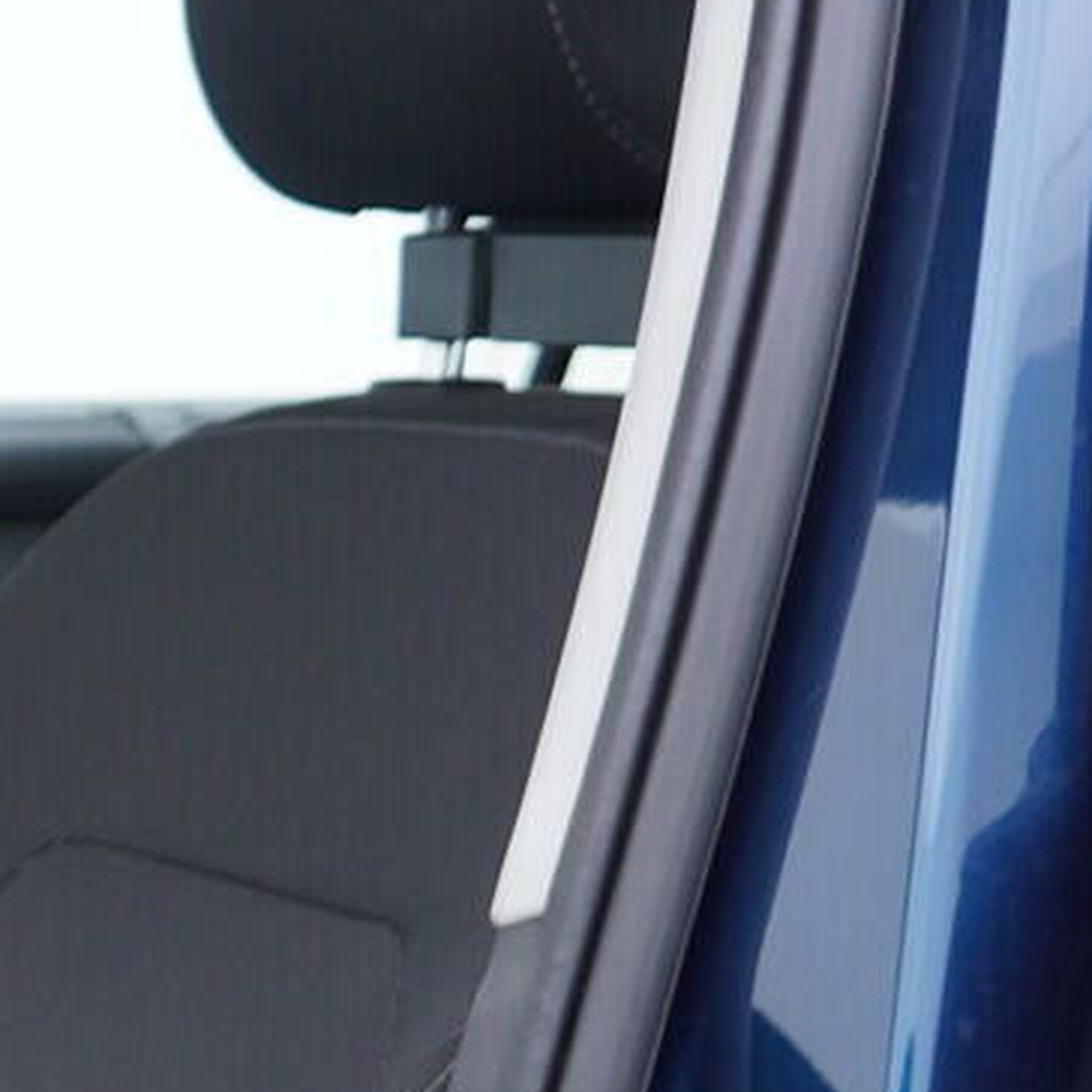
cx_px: -876
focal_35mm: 121
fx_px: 4319
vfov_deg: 14.1
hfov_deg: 13.0
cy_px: 1233
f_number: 2.8
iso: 125
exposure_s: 1/40
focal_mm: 24
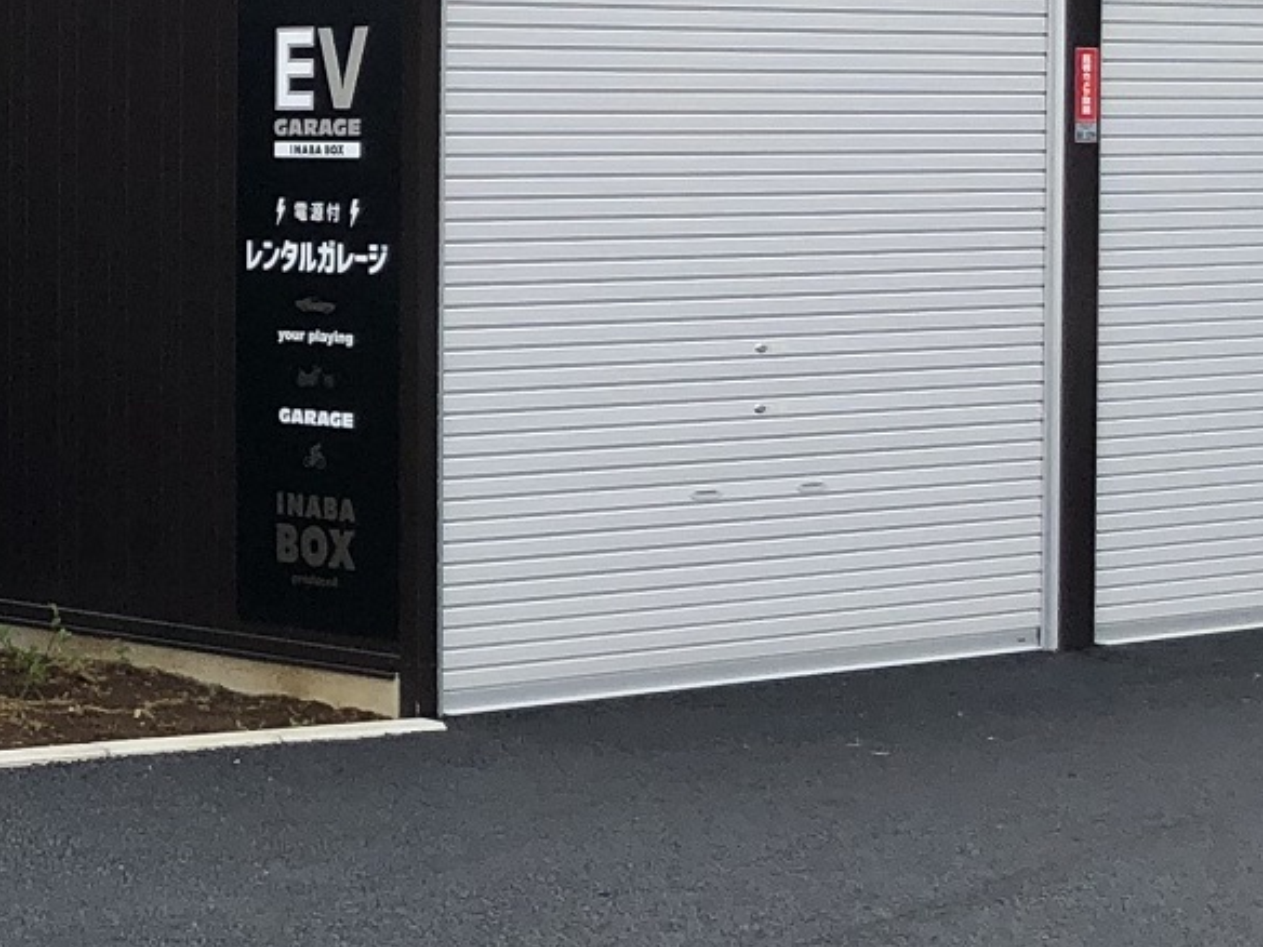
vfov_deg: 12.7
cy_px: 291
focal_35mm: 116
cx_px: -335
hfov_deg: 16.2
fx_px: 4232
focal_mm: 3.99
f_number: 1.8
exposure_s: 1/899
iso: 20
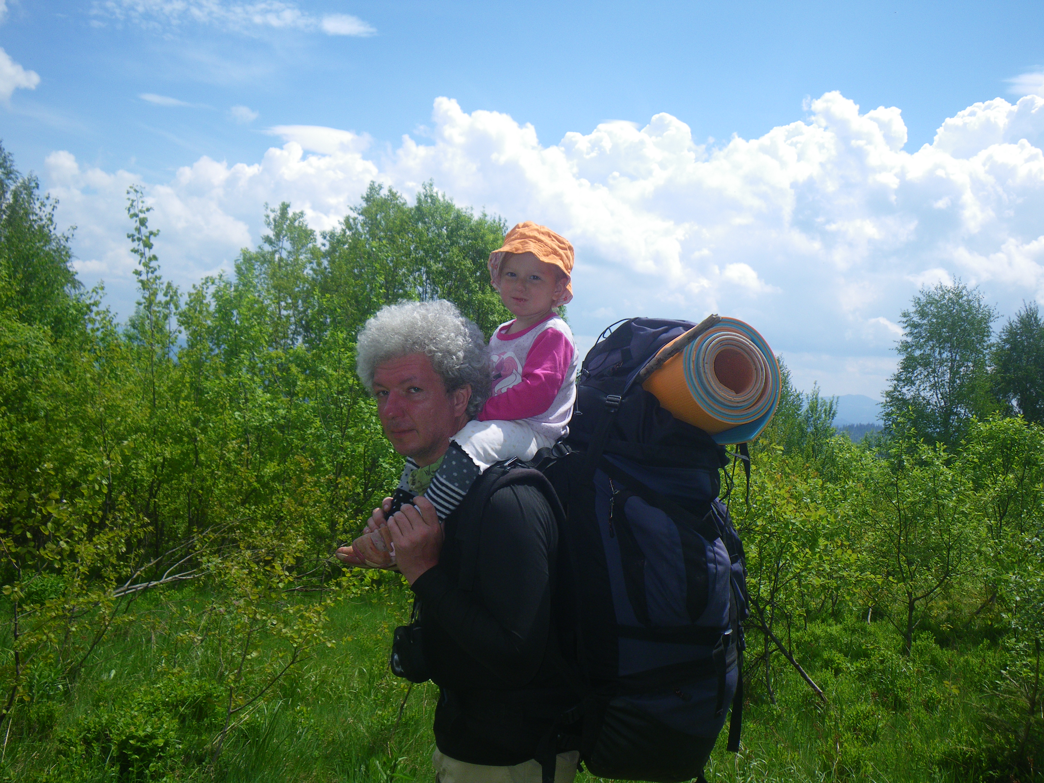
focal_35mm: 28
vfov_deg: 49.7
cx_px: 522
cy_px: 392
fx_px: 844
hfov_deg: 63.4
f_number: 4.2
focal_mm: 5
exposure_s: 1/640
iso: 64
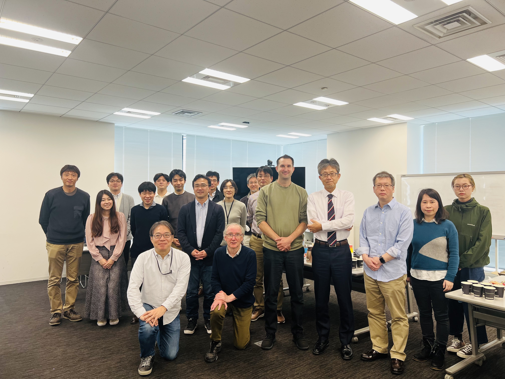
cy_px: 190
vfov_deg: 53.1
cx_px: 252
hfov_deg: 67.3
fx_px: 379
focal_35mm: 26
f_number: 1.5
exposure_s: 1/100
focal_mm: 5.7
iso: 64
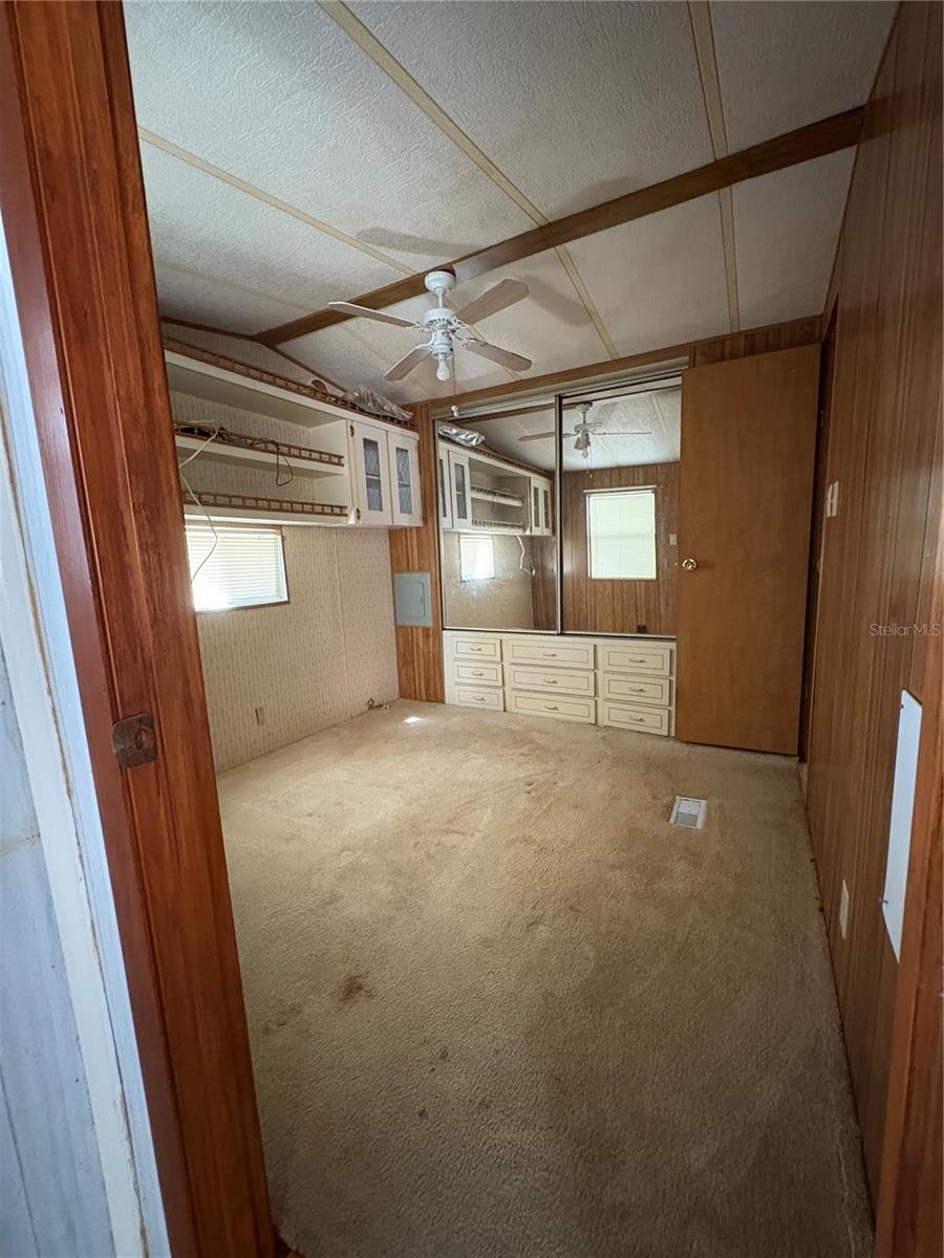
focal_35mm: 14
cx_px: 472
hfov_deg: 85.7
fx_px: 509
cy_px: 629
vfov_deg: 102.1
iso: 1000
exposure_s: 1/40
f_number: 2.2
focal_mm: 2.22
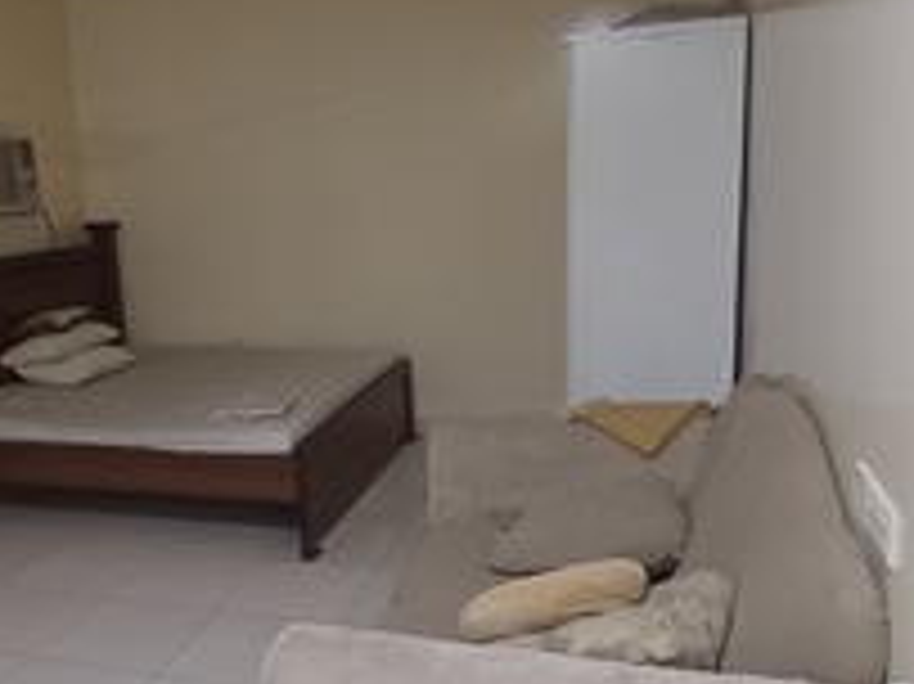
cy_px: 389
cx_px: 299
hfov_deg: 50.4
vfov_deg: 39.5
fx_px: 950
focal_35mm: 36
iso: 320
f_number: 2.2
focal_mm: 1.64
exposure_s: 1/25
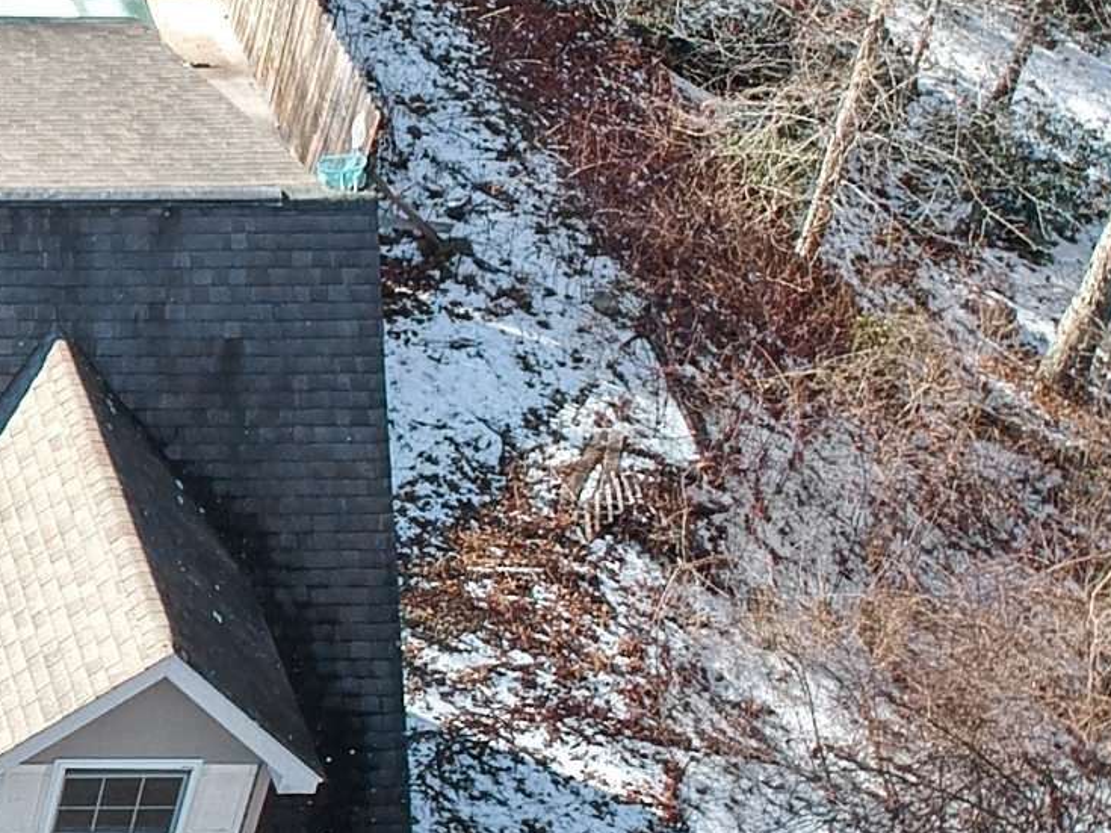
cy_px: 240
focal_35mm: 102
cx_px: -744
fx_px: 3273
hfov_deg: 16.7
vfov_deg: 14.5
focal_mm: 4.49
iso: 100
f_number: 2.6
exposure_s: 1/240
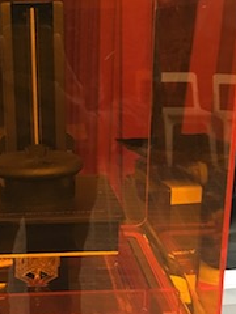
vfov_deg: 32.7
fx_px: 527
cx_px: 49
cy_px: 228
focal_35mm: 58
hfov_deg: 24.8
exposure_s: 1/17
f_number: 2.2
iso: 250
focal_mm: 4.15
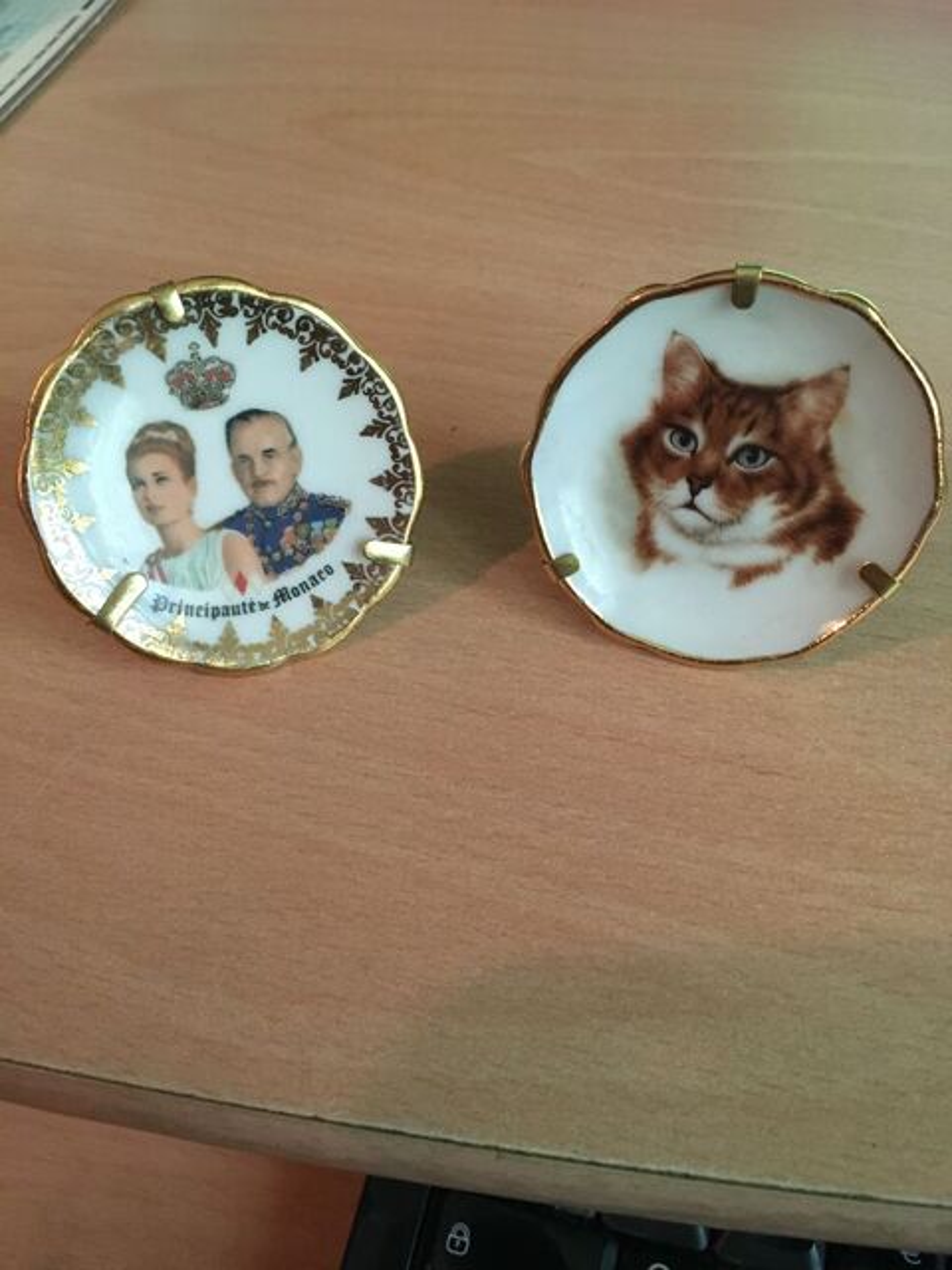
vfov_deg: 61.7
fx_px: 1063
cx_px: 476
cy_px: 635
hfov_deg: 48.2
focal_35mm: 29
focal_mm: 4.15
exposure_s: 1/25
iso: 200
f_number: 2.2
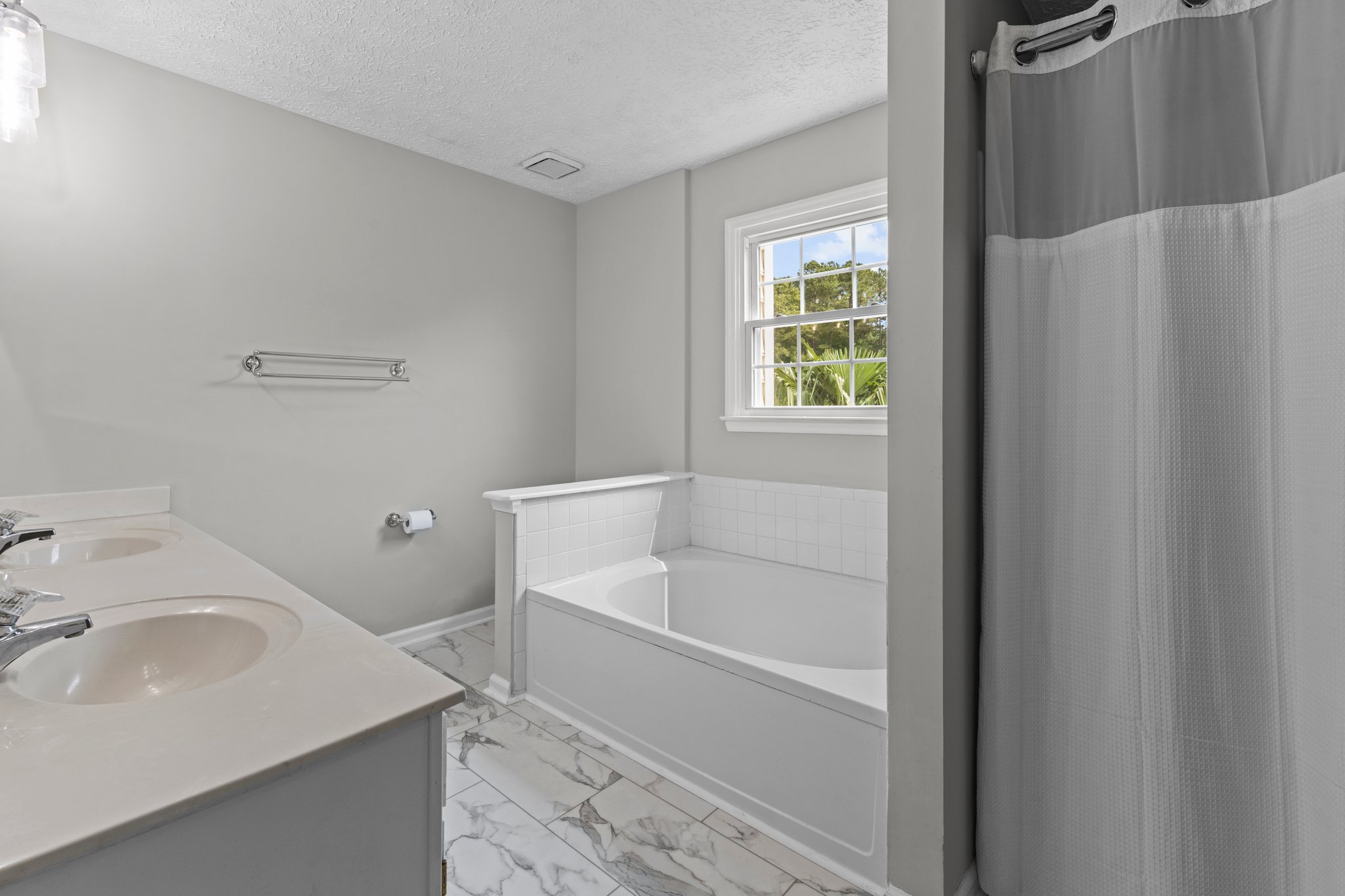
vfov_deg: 77.3
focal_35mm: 15
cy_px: 448
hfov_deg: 100.4
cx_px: 672
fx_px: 560
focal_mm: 15
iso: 400
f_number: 7.1
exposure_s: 1/20
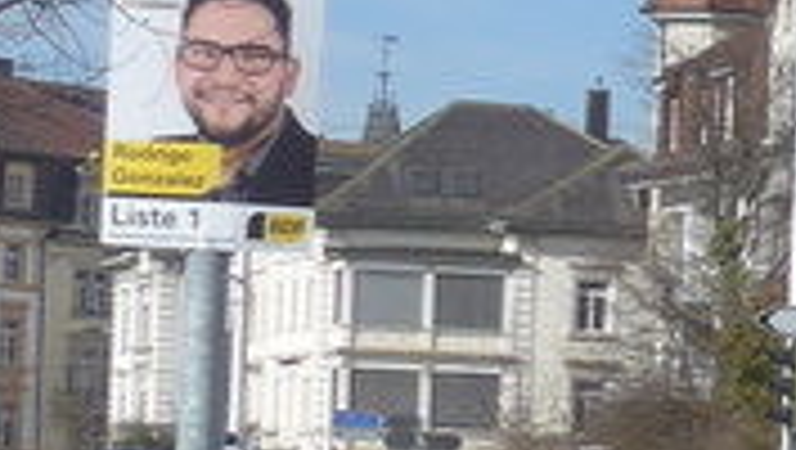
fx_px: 6381
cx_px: 2599
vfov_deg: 4.0
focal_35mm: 302
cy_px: 436
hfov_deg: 6.4
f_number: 3.2
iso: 80
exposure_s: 1/2000
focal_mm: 8.4
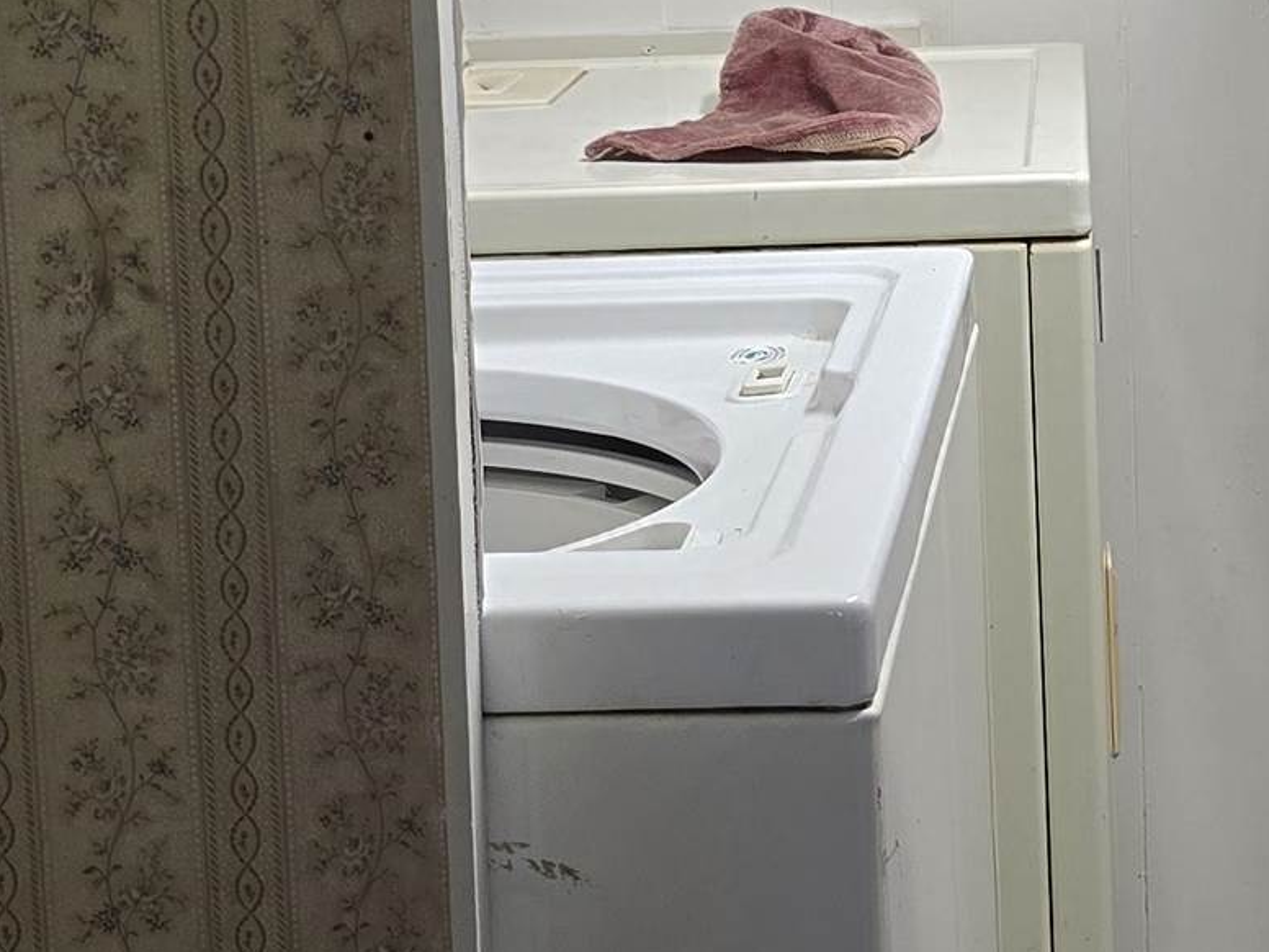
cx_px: 962
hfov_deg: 21.3
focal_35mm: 91
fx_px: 3336
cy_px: 97
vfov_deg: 16.0
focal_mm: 6.3
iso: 320
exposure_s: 1/120
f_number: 1.7
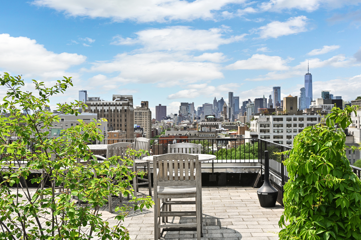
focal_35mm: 37
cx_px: 180
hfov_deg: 51.9
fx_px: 371
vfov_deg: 35.9
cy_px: 120
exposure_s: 1/1000
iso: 320
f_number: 8
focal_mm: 37
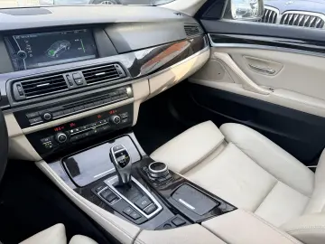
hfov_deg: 71.6
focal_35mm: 24
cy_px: 122
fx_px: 225
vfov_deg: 56.8
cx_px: 162
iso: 64
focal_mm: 6.76
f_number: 1.78
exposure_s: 1/121
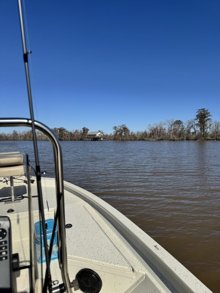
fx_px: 203
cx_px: 110
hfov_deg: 56.8
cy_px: 146
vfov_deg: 71.6
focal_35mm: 24
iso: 80
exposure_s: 1/9009
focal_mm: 6.76
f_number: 1.78
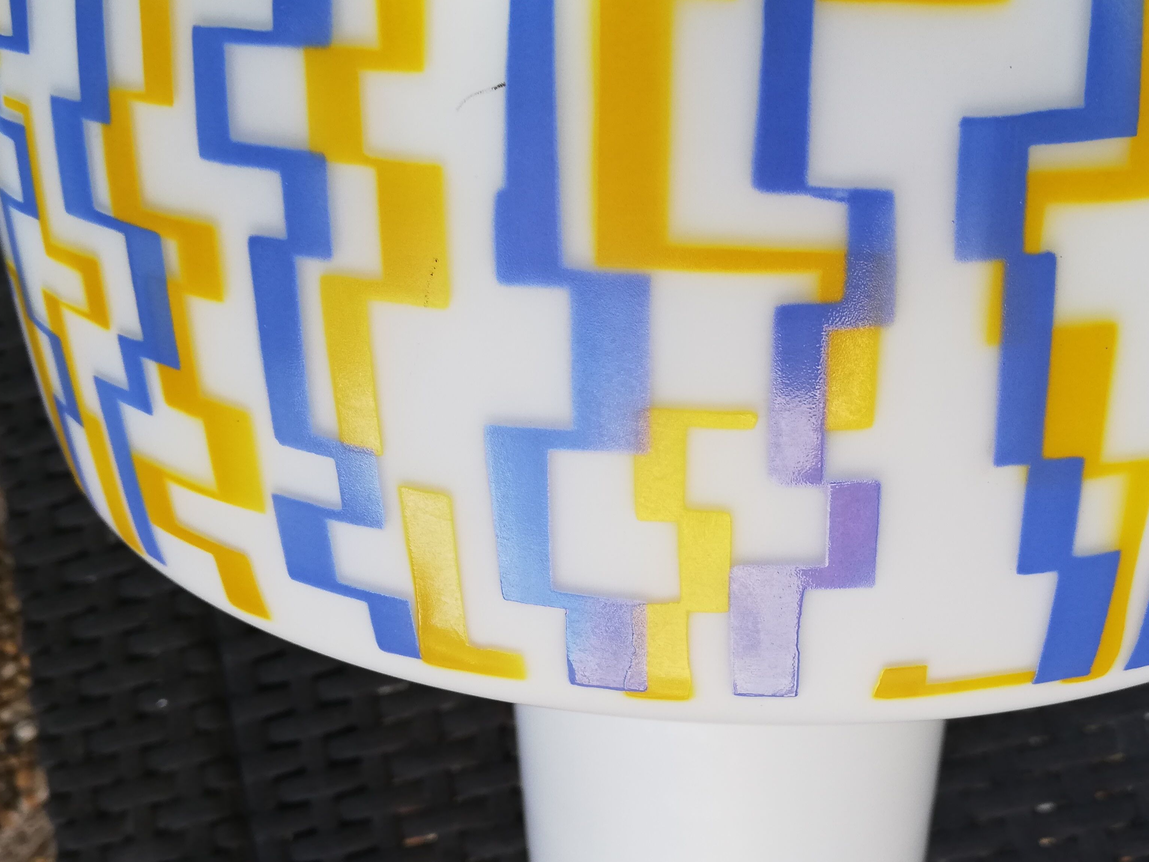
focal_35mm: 39
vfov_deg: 36.8
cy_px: 397
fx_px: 1295
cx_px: 677
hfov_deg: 47.6
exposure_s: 1/110
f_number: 2.2
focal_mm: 3.81
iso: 50
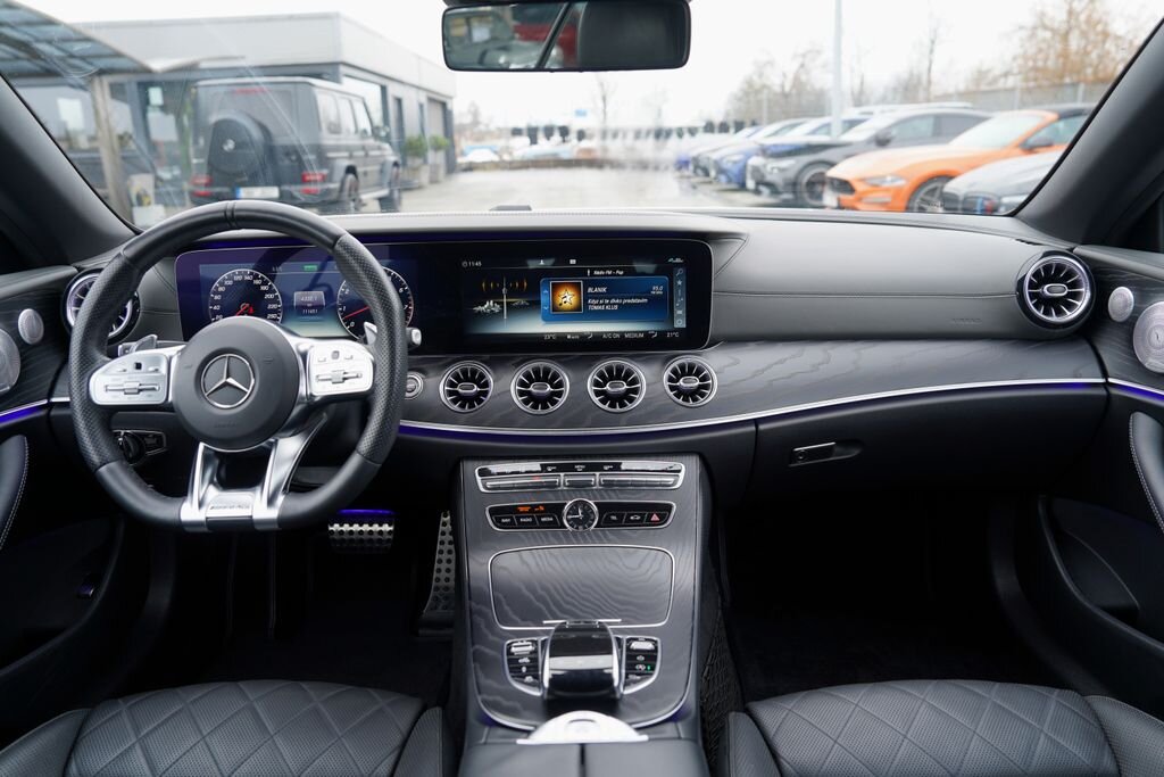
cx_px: 582
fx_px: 776
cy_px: 388
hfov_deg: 73.7
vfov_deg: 53.1
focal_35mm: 24
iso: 100
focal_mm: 24
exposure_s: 1/50
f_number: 3.5
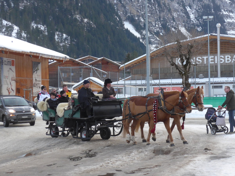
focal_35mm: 80
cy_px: 88
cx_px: 118
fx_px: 543
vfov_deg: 18.4
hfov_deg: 24.4
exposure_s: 1/320
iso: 400
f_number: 4.4
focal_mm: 16
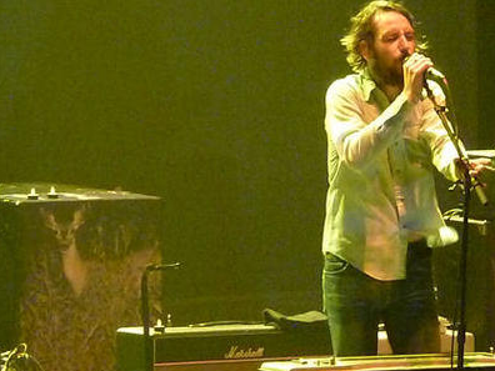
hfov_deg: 3.2
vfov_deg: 2.4
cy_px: 140
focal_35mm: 621
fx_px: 8880
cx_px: 336
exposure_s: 1/15
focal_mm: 68.8
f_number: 5.9
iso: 3200
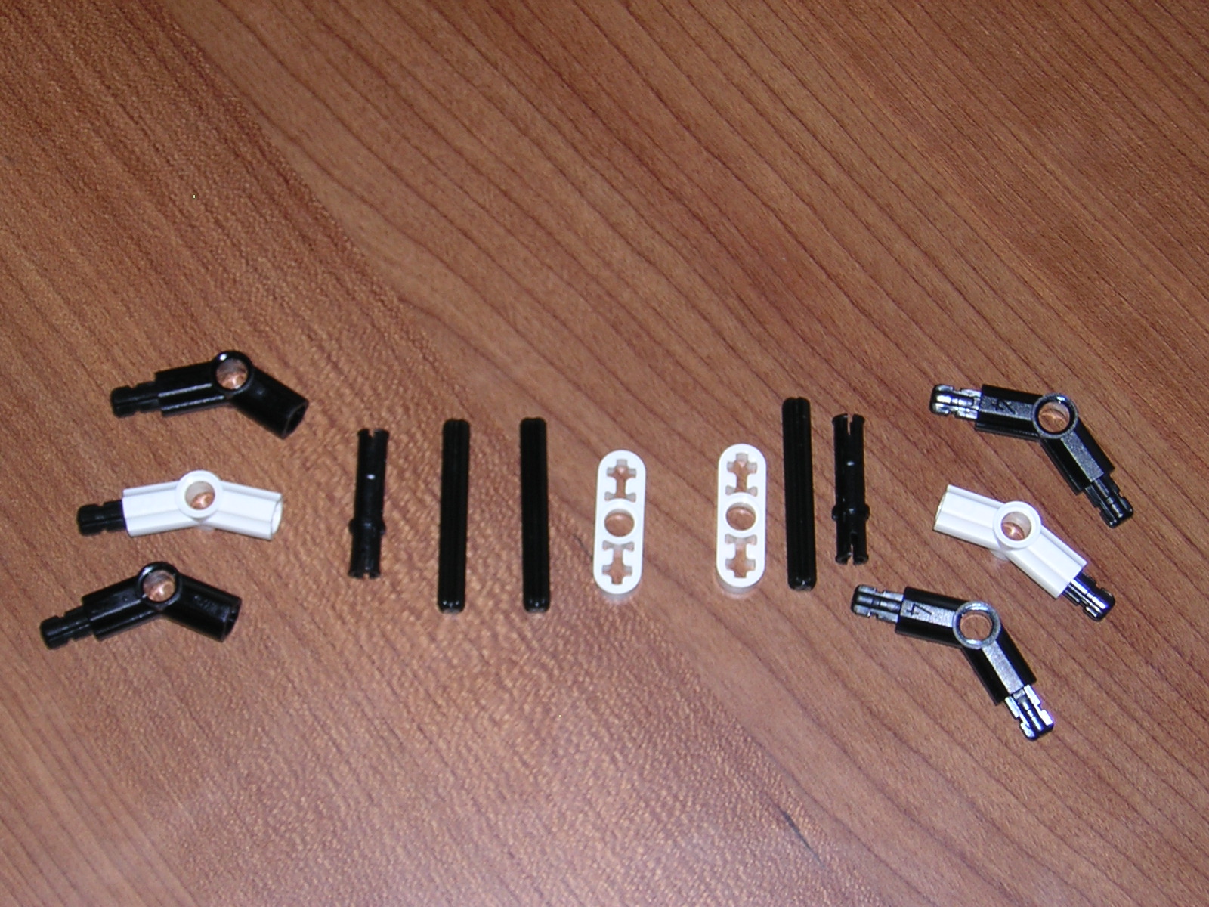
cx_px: 604
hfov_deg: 23.0
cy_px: 454
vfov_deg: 17.4
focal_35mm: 85
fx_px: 2969
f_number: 4.1
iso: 100
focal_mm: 11.1
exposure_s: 1/60.1
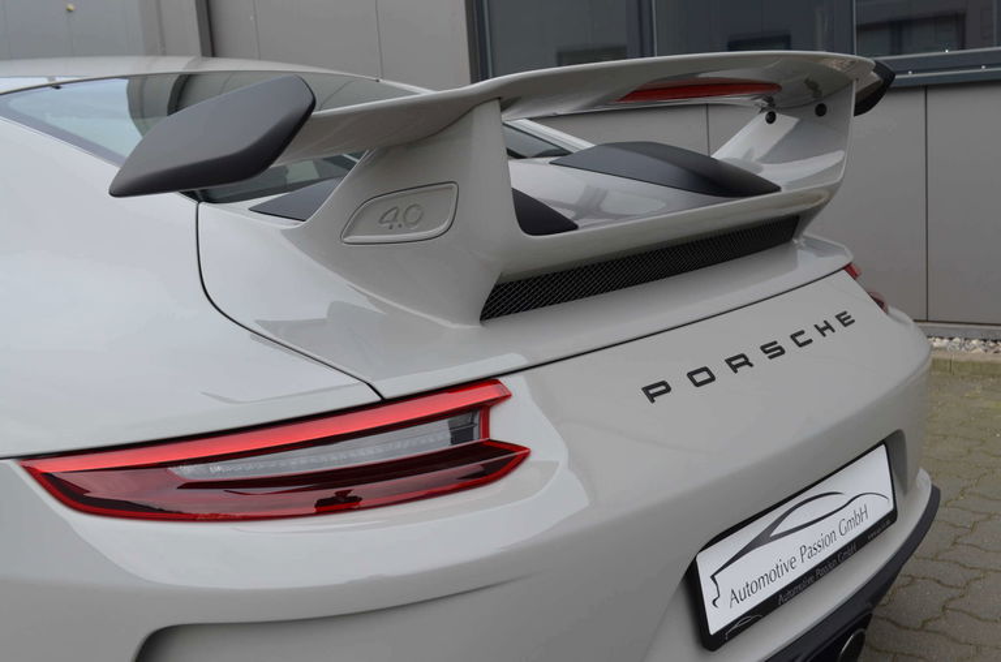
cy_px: 331
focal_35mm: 39
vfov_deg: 34.0
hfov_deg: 49.7
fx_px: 1082
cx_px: 500
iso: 320
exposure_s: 1/60
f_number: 5.6
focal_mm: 26
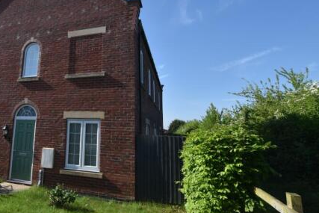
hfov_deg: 71.5
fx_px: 204
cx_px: 84
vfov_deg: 54.8
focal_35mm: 23
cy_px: 86
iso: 100
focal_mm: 10
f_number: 8
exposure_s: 1/250
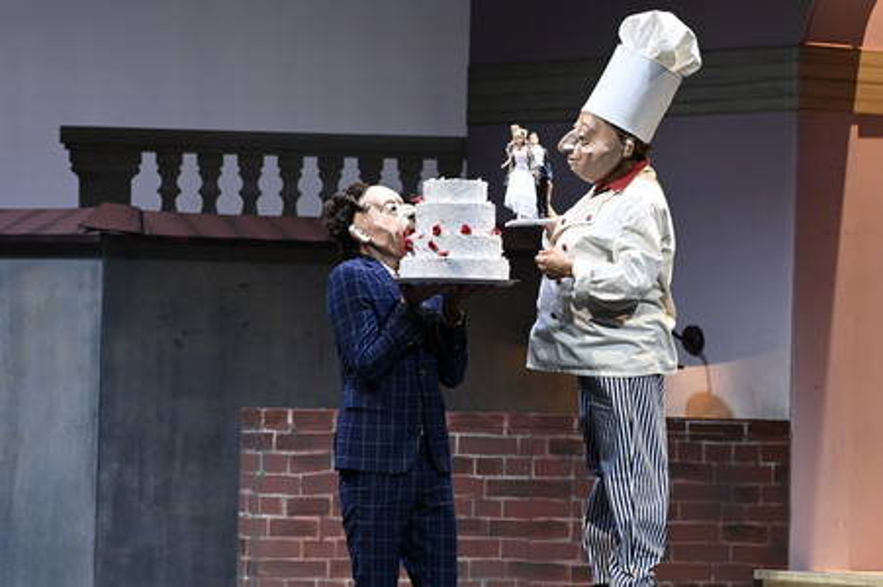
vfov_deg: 6.9
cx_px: 442
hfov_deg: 10.3
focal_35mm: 200
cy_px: 294
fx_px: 4902
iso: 6400
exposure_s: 1/200
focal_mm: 200
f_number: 5.6
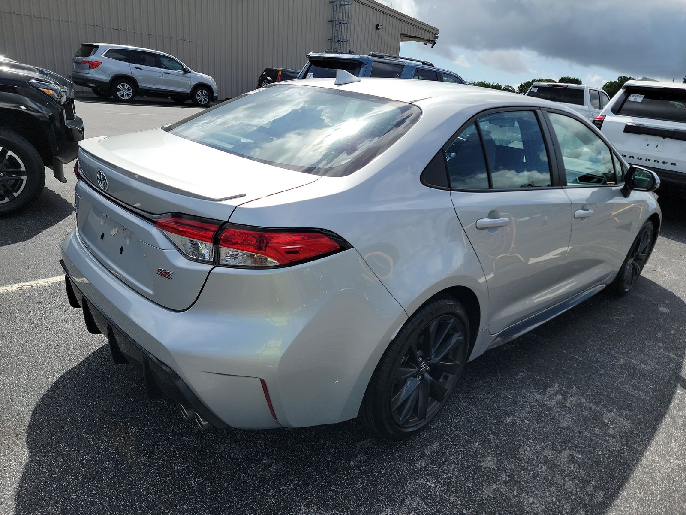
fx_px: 476
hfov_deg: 71.6
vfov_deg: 56.8
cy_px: 258
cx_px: 343
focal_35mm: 24
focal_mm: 6.7
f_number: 1.8
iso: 50
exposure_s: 1/1169
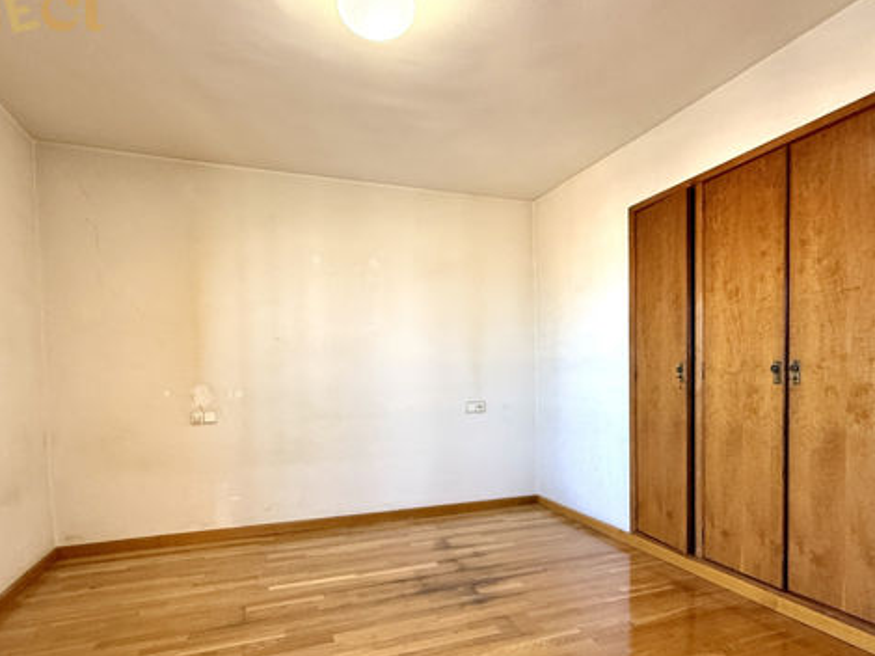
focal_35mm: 21
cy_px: 397
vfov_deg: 62.8
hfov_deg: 79.0
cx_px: 459
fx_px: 531
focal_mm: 2.22
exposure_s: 1/50
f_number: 2.2
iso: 400
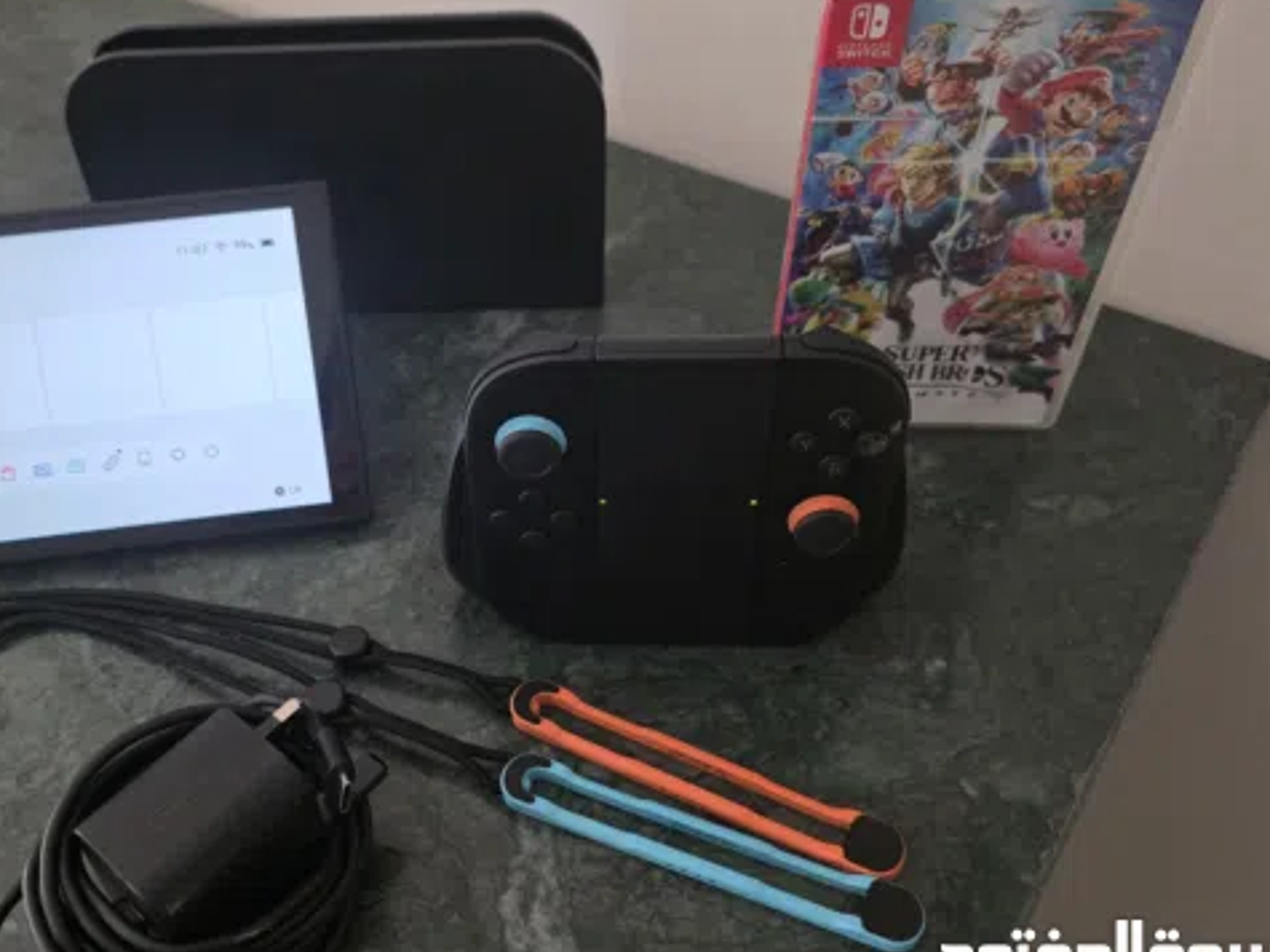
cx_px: 529
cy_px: 473
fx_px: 1137
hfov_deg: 58.0
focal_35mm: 31
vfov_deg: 45.4
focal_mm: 6.3
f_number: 1.7
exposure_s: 1/100
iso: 1000
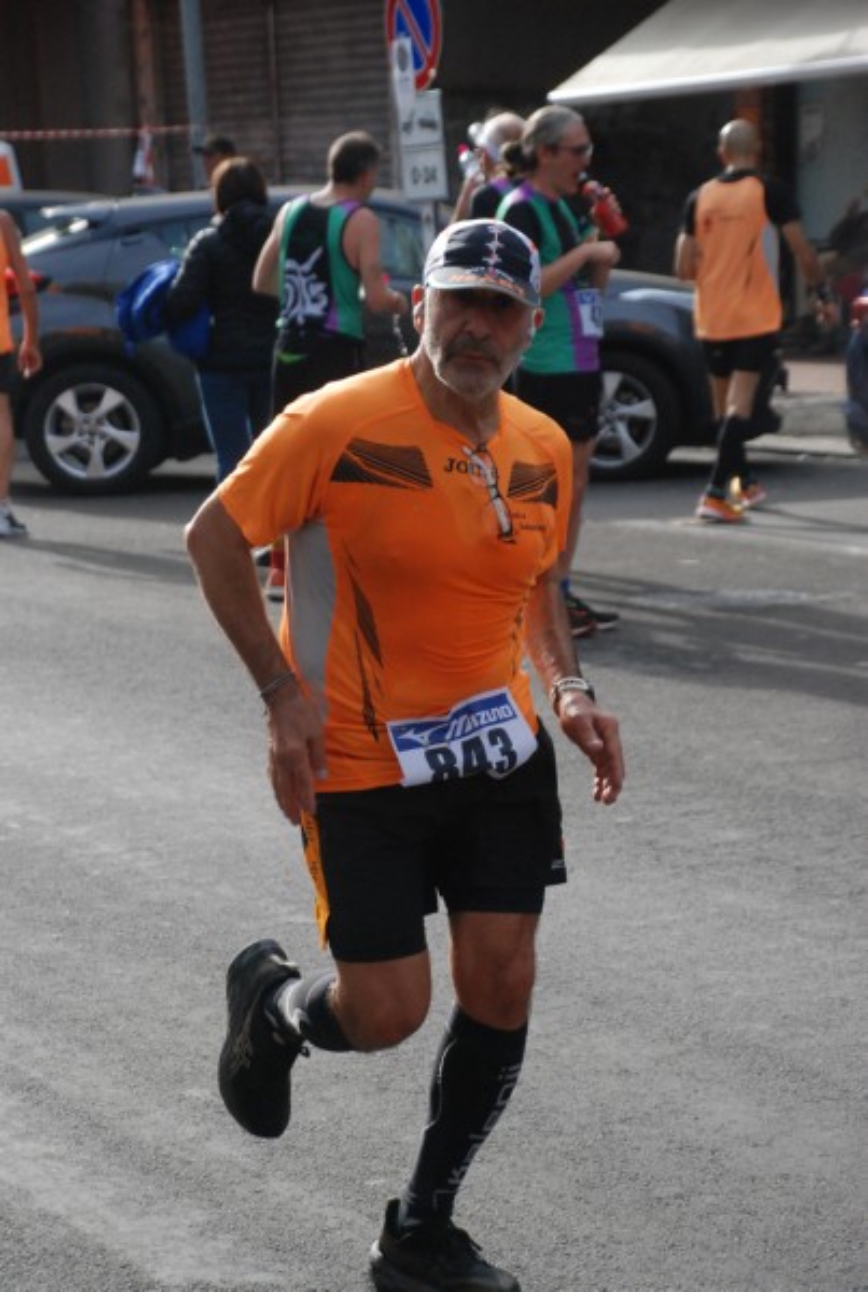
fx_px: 3778
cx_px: 434
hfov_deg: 13.1
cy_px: 646
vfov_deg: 19.4
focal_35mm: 105
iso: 1000
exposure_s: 1/1250
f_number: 5.6
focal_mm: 70
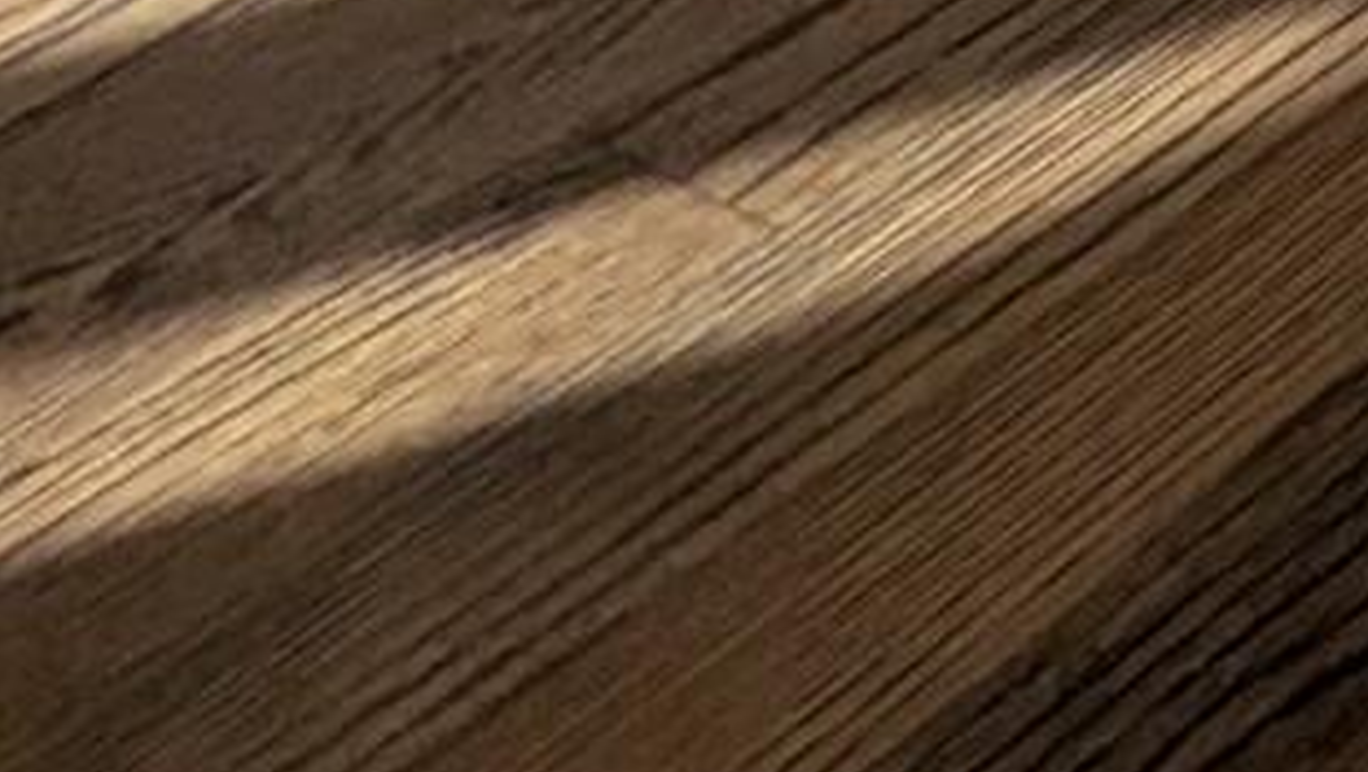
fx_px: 4138
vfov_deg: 7.2
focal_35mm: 114
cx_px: 4043
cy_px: -2527
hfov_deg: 11.5
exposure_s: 1/309
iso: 46
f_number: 2.2
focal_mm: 2.35
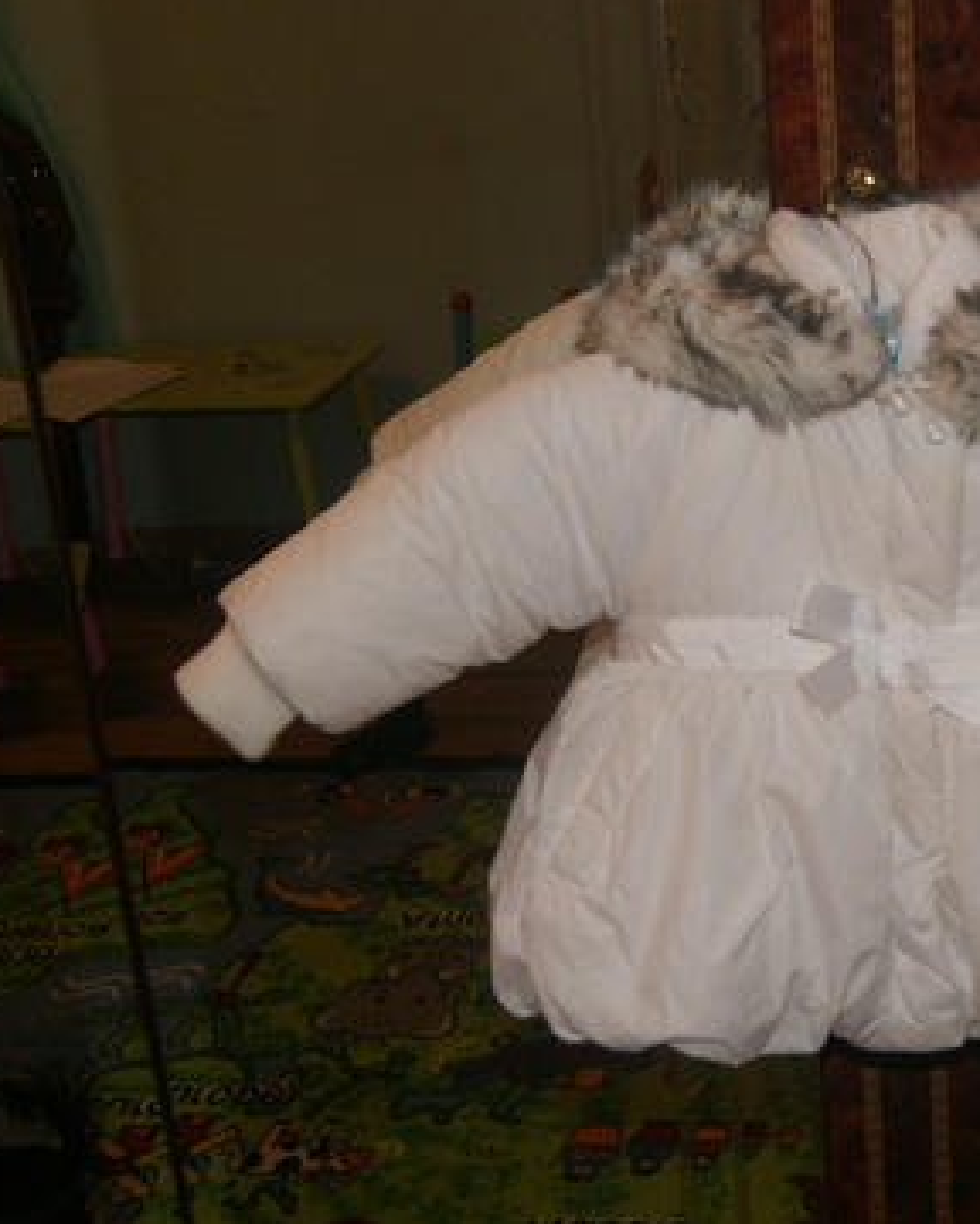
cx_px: 858
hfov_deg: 26.3
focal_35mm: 56
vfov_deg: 33.6
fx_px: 2030
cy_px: 612
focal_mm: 26
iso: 400
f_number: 5.6
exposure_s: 1/60
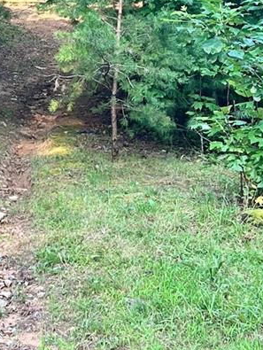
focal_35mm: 101
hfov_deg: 14.3
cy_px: 26
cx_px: -40
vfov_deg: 19.0
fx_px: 1021
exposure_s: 1/121
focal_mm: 5.7
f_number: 1.5
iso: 80
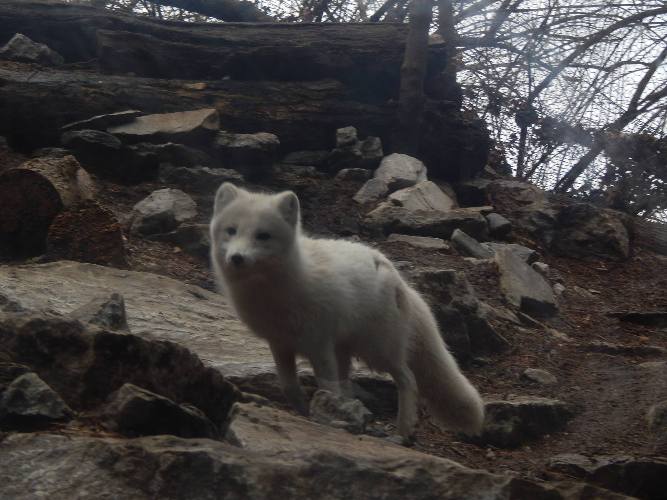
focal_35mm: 115
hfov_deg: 17.1
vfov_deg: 12.9
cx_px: 334
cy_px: 250
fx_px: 2216
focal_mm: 20.5
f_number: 4.6
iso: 220
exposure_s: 1/250
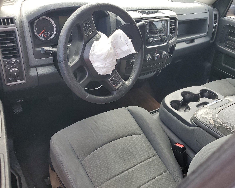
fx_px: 202
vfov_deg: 50.0
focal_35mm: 29
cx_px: 107
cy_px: 95
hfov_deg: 60.3
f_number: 1.5
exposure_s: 1/120
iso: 60
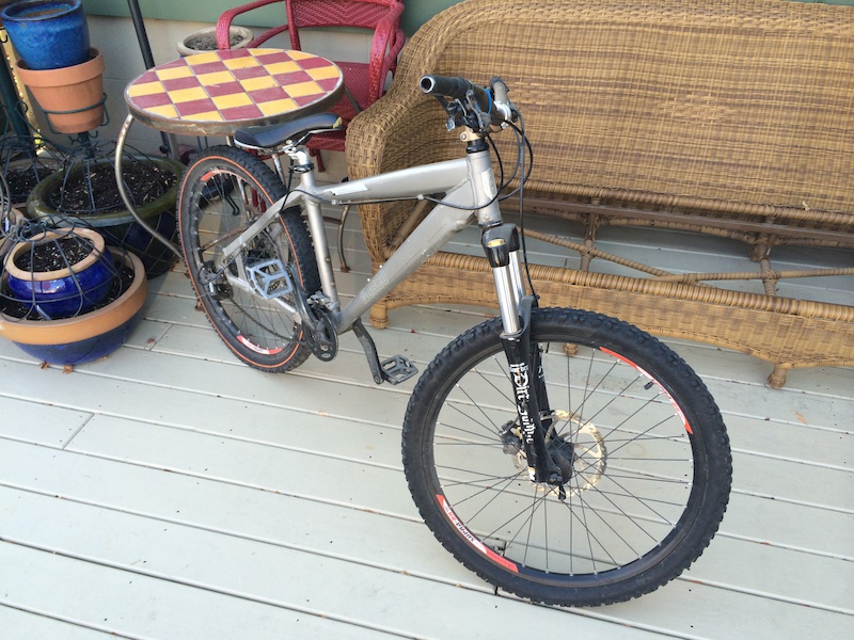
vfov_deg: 46.8
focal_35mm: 30
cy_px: 320
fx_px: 740
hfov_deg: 60.0
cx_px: 427
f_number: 2.2
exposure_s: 1/120
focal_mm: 4.12
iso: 64
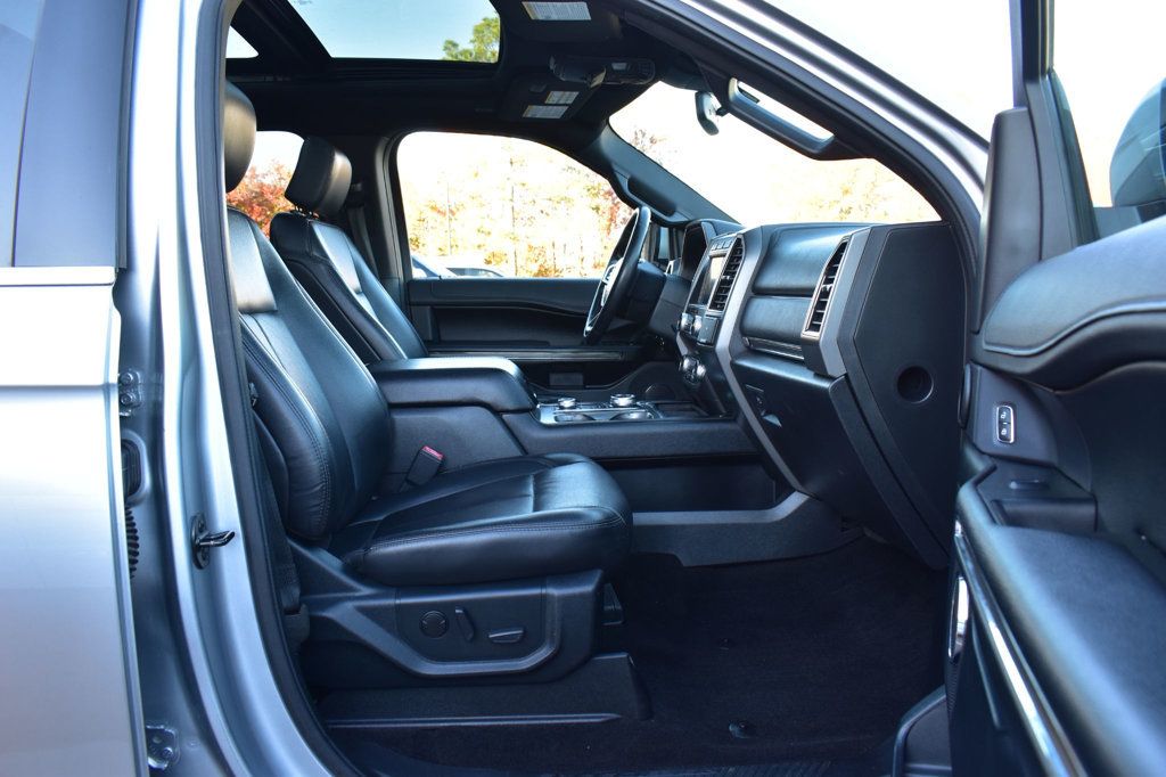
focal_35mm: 27
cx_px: 583
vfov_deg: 47.9
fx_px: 874
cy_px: 388
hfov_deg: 67.4
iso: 400
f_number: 7.1
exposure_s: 1/40
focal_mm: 18
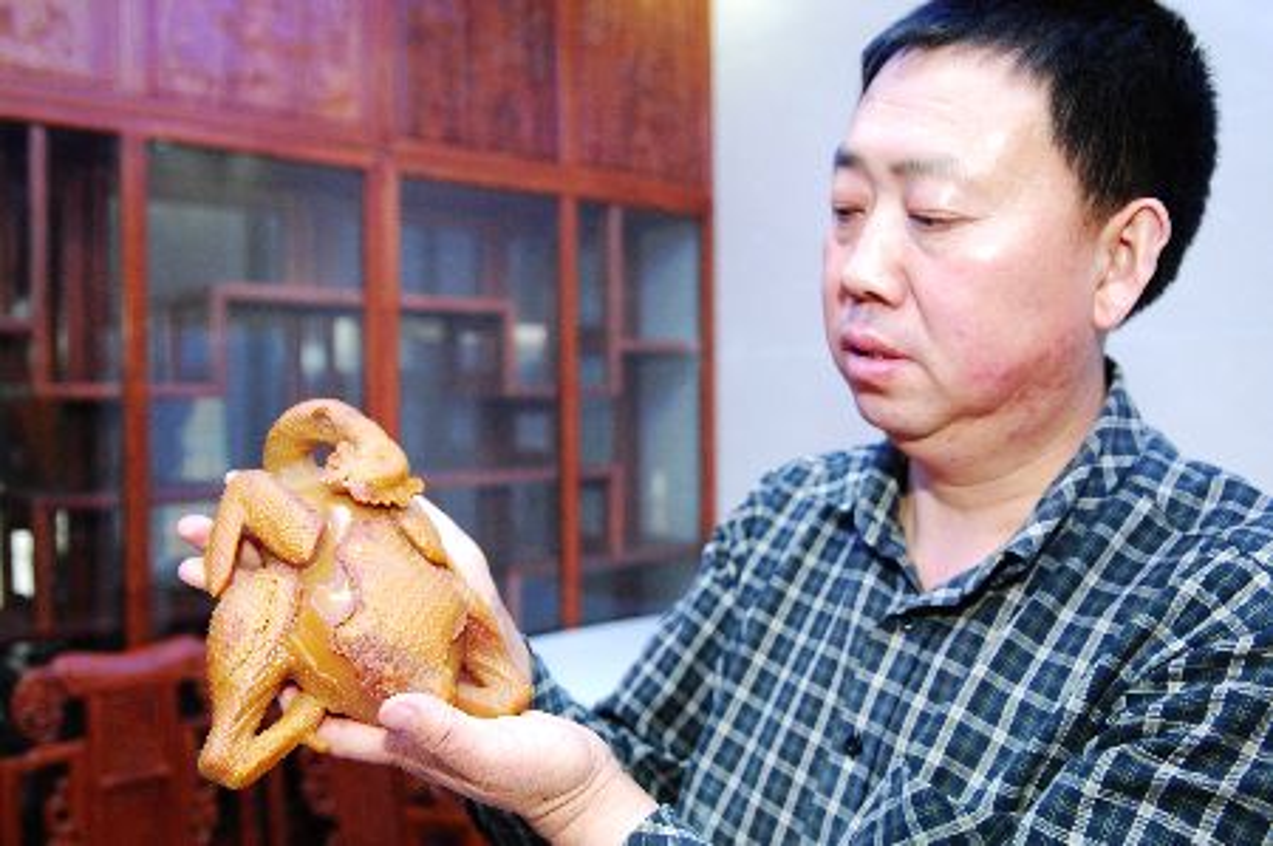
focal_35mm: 33
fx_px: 1166
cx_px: 636
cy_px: 423
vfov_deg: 39.9
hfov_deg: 57.3
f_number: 2.8
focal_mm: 22
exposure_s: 1/60
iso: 640
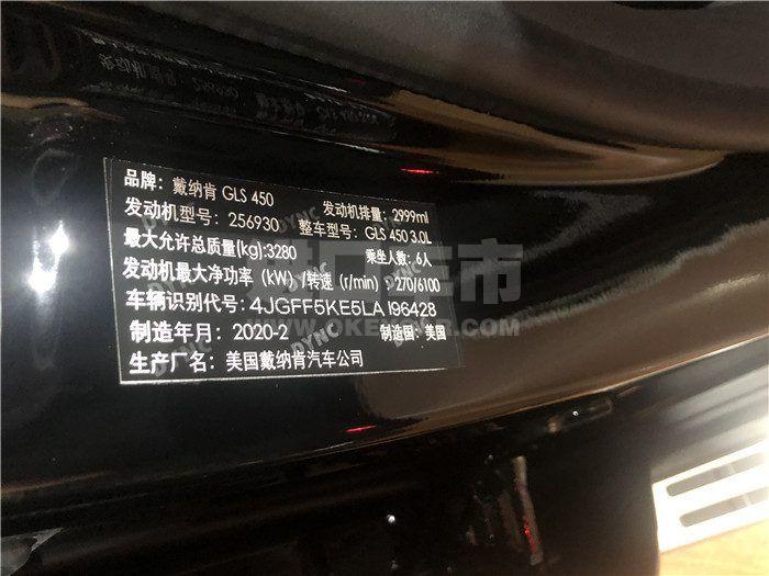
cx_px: 384
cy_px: 288
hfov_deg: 63.4
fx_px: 622
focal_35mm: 28
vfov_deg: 49.7
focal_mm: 4
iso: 100
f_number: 1.8
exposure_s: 1/4
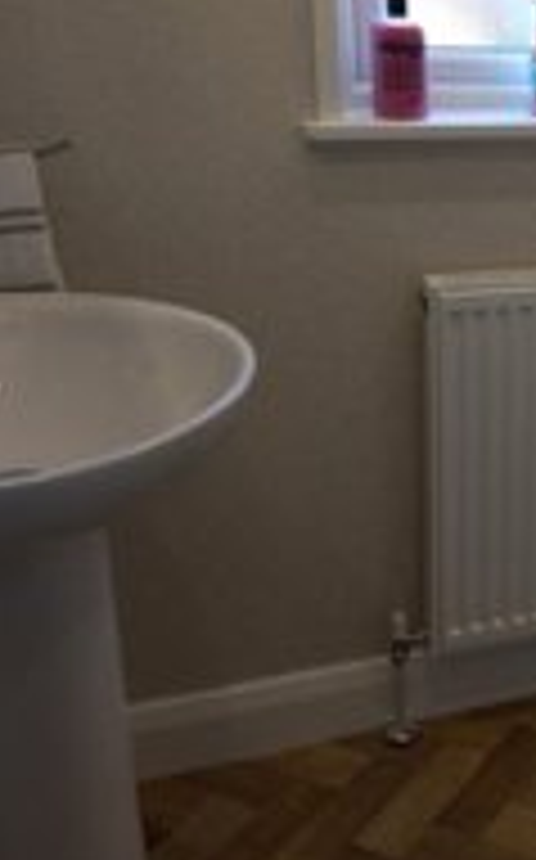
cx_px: 730
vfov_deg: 40.0
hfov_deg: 22.5
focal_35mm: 50
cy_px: 306
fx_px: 1171
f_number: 2
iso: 50
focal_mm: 4.6
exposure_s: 1/50
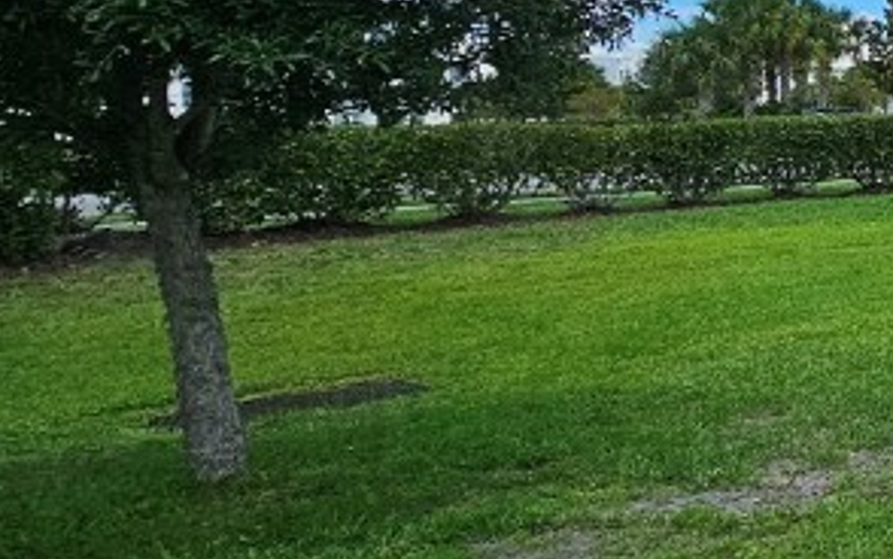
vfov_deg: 26.5
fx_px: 1169
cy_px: 122
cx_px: 1500
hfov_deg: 24.6
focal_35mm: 48
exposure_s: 1/3092
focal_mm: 2.2
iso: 50
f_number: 2.2
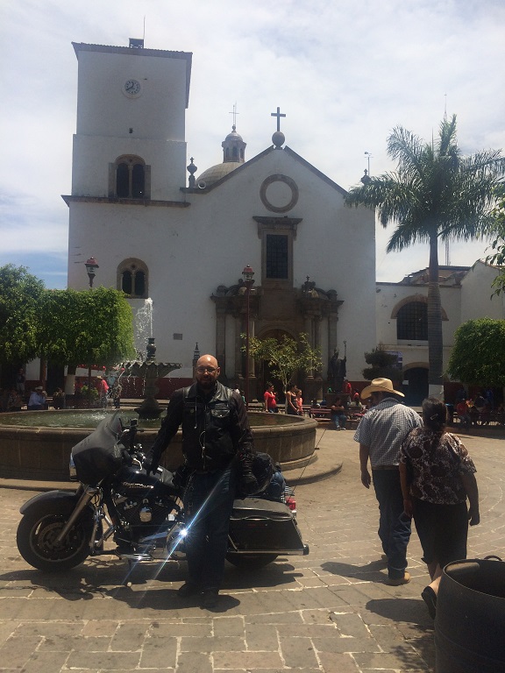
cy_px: 336
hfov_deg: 48.2
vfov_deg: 61.7
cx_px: 252
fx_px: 564
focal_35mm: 29
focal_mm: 4.15
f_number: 2.2
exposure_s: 1/3731
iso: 32
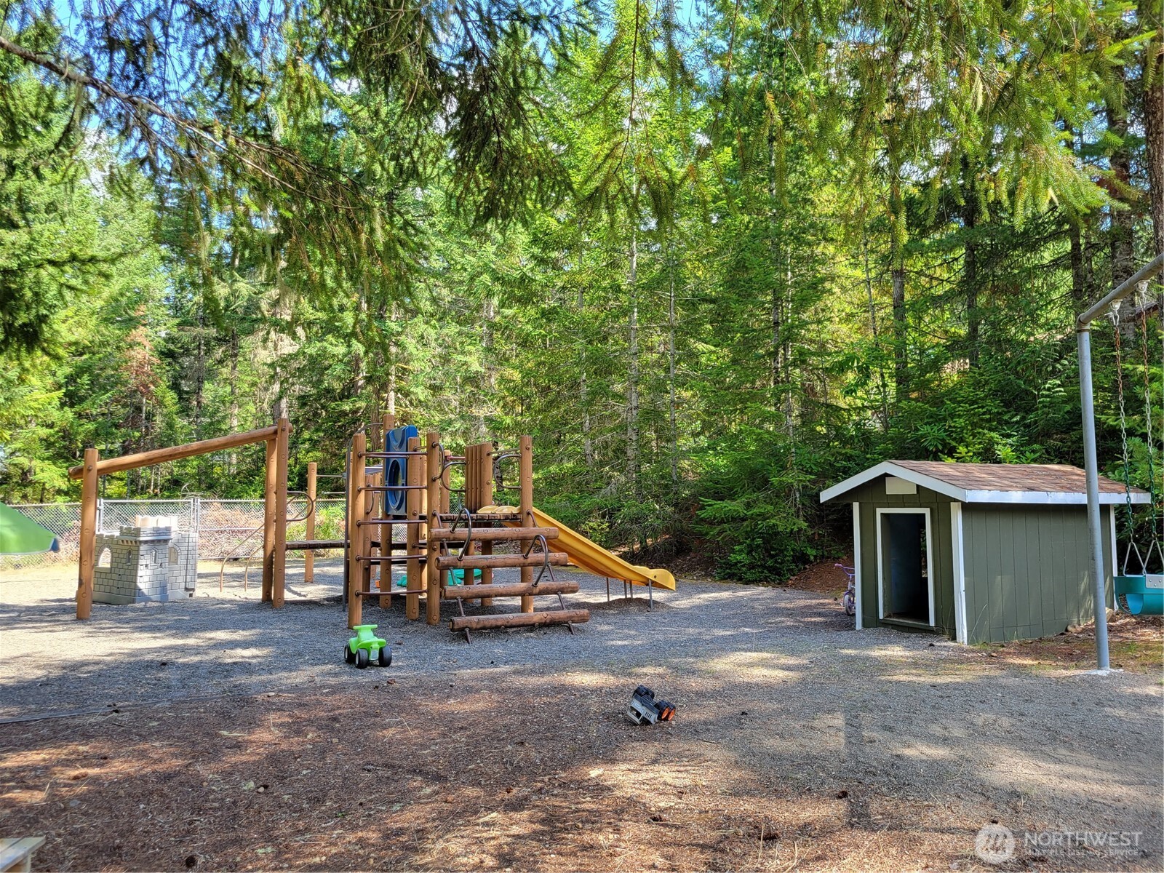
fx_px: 874
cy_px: 436
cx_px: 582
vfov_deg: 53.1
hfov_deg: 67.3
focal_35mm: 26
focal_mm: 5.4
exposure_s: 1/234
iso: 40
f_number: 1.8
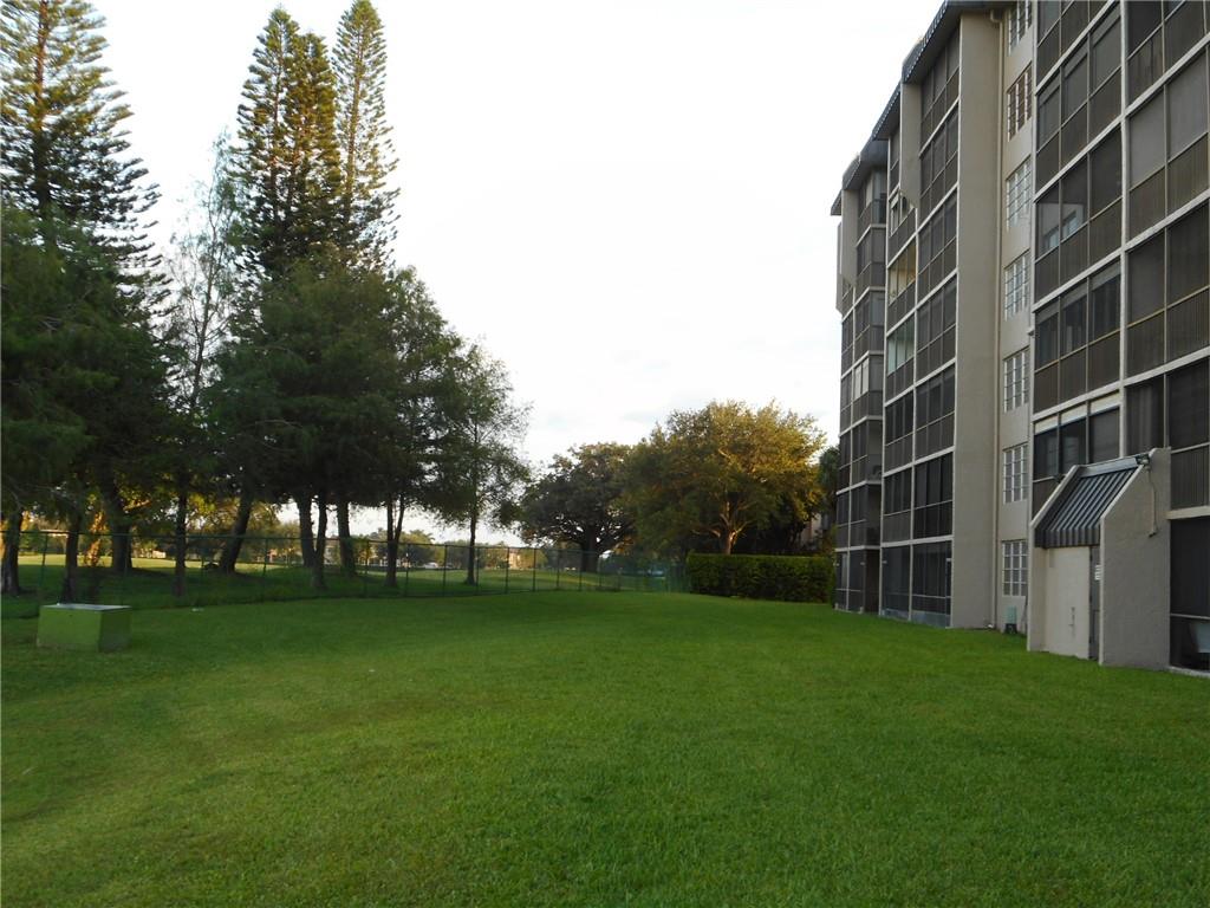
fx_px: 1538
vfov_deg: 32.9
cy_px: 454
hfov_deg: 42.9
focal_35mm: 44
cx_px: 605
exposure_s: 1/30
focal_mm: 7.9
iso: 80
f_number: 4.7
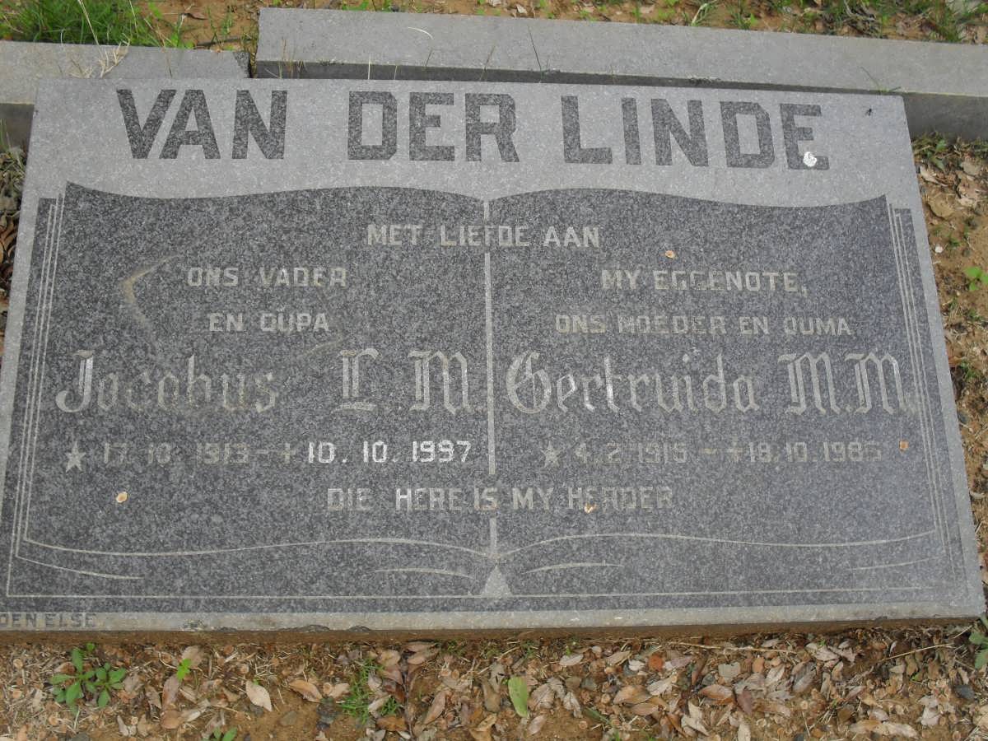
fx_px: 1199
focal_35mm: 42
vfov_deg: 34.3
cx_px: 494
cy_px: 370
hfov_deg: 44.8
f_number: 3.6
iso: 100
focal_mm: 7.5
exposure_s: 1/350
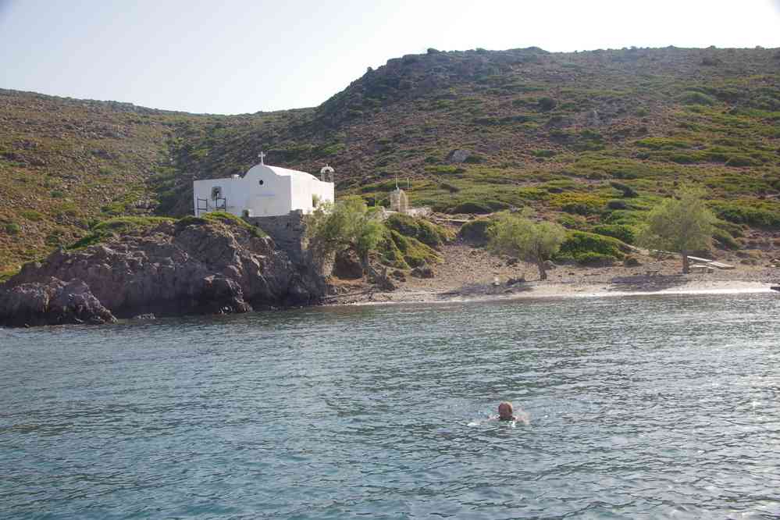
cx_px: 390
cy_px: 260
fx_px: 874
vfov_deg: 33.1
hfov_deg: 48.1
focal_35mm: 40
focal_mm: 26.9
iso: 200
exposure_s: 1/60
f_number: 11
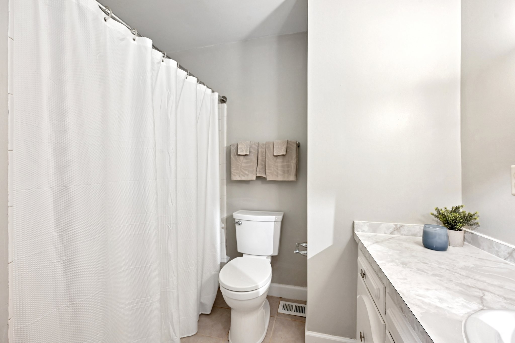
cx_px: 258
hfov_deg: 104.3
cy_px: 172
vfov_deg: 81.2
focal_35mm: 14
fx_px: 200
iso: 400
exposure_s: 1/13
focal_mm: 14
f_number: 8
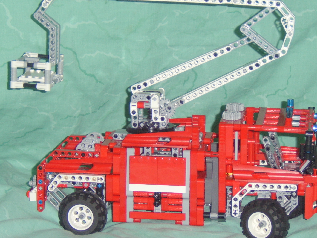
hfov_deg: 19.1
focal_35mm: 103
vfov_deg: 14.4
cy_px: 113
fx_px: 943
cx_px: 160
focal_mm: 16.25
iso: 141
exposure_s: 1/60
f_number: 4
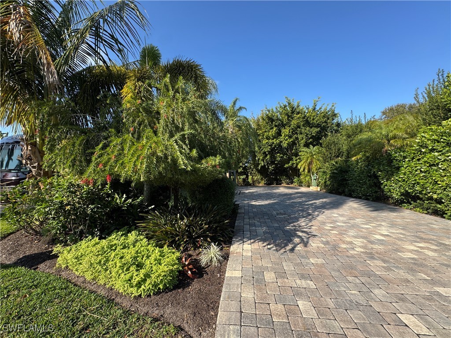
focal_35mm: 14
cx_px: 226
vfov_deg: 85.7
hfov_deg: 102.1
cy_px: 169
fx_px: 182
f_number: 2.2
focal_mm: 2.22
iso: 40
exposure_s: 1/488
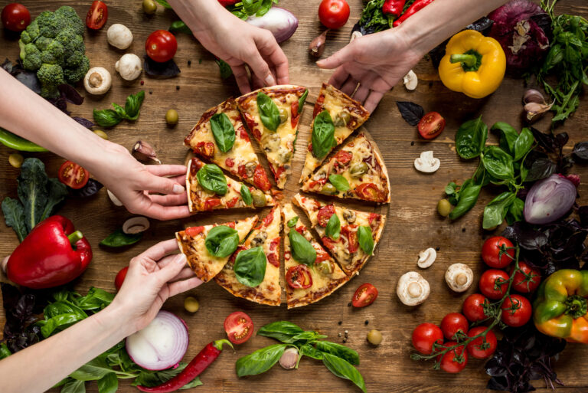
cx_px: 294
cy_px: 196
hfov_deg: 39.6
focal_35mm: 50
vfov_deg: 27.0
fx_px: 817
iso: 400
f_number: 3.5
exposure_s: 1/100
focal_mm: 50
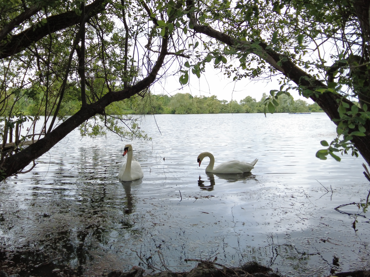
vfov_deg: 47.7
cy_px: 102
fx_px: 310
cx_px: 146
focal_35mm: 29
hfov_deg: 61.1
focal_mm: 4.4
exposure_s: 1/320
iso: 100
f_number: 1.8
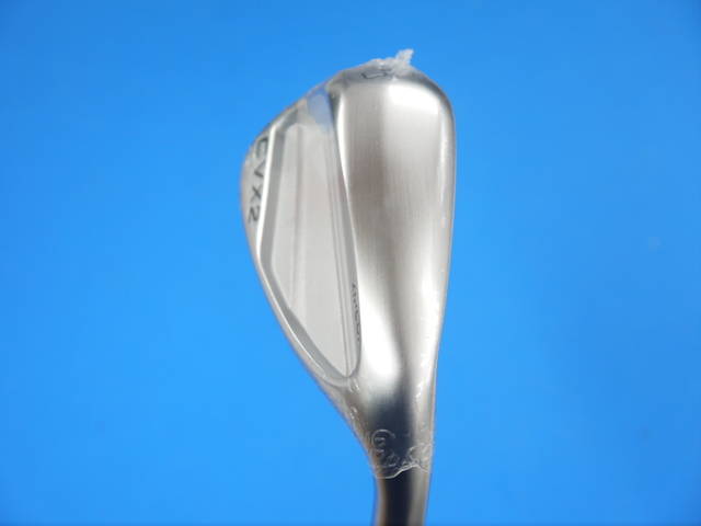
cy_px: 263
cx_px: 350
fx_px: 1377
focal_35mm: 68
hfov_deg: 28.6
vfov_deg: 21.6
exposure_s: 1/80
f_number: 5.2
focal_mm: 34
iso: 400
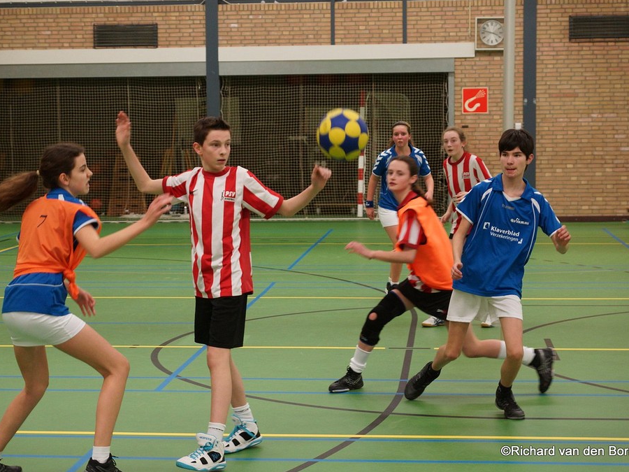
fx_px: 1490
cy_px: 235
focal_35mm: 82
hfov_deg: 23.8
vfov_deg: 18.0
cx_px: 294
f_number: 2.8
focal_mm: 50
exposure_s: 1/200
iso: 800
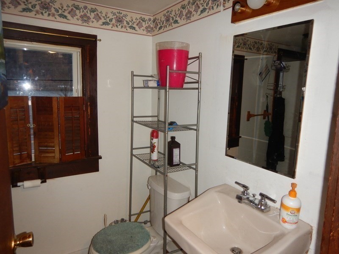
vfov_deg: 56.8
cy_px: 127
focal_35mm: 24
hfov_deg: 71.6
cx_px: 170
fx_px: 235
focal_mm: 4.3
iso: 200
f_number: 2.8
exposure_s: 1/30
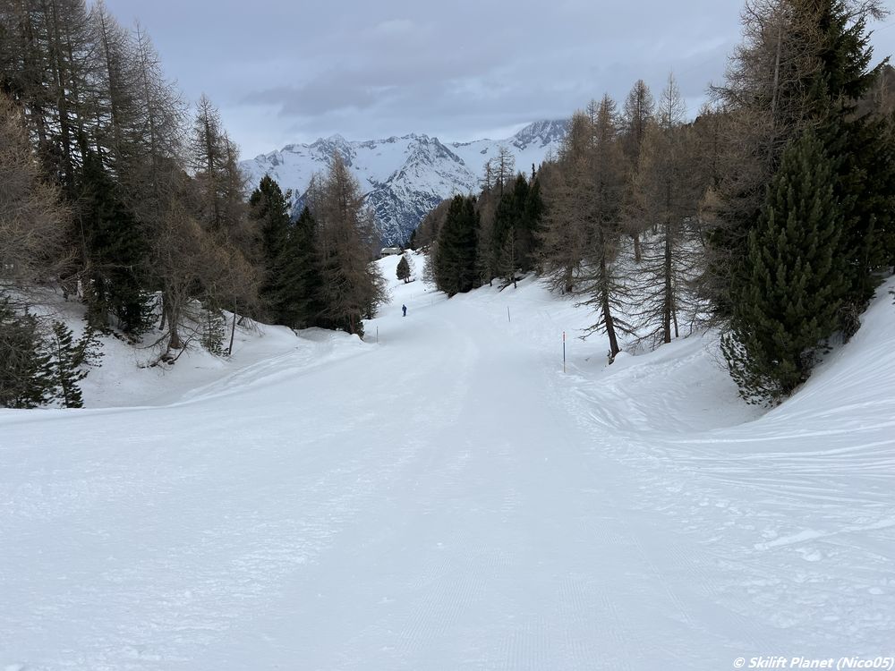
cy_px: 336
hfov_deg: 67.3
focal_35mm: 26
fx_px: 672
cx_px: 448
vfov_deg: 53.1
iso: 50
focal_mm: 5.7
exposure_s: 1/4115
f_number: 1.5
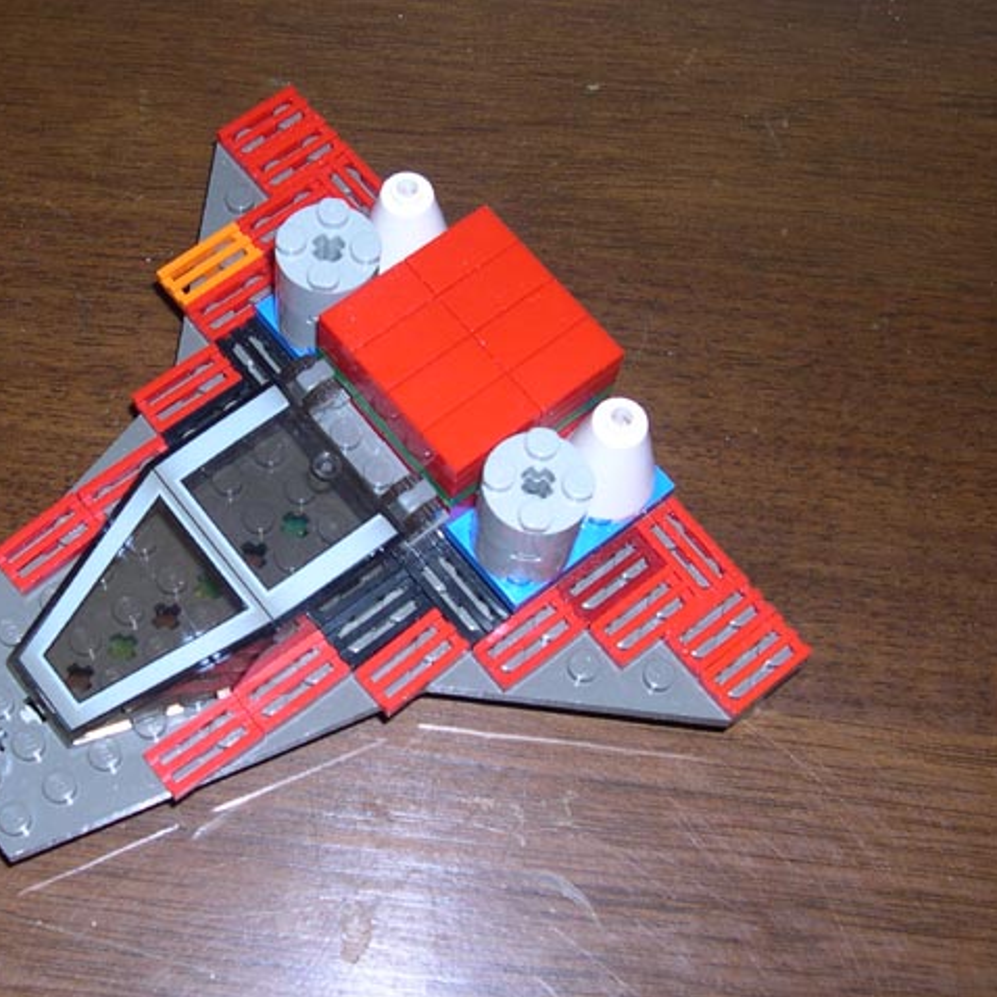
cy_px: 498
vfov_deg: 37.6
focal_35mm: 45
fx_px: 1466
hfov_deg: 37.2
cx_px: 340
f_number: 7.6
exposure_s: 1/60
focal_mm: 8
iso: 100
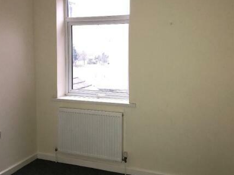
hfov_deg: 48.9
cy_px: 69
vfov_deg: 37.5
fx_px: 257
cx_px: 107
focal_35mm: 38
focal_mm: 3.99
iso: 200
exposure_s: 1/33
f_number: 1.8
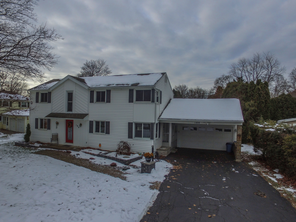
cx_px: 148
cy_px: 111
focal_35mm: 20
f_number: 2.8
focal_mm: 3.61
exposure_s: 1/955
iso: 100
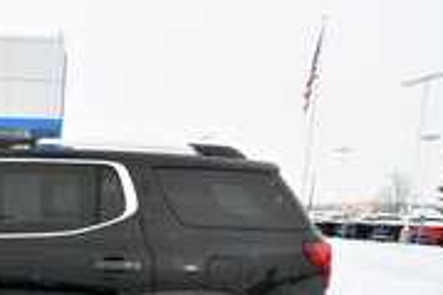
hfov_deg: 41.4
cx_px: -35
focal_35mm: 38
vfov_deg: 32.8
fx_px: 467
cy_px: 279
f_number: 7.1
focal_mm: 11.5
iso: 200
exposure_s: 1/250
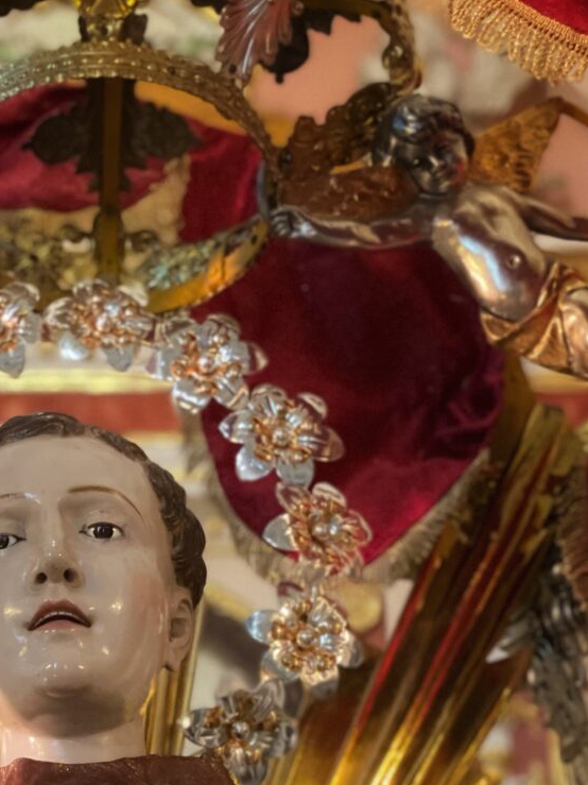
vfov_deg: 17.9
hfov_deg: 13.7
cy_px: 798
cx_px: 34
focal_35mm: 107
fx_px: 2424
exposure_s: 1/33
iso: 400
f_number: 2
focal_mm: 6
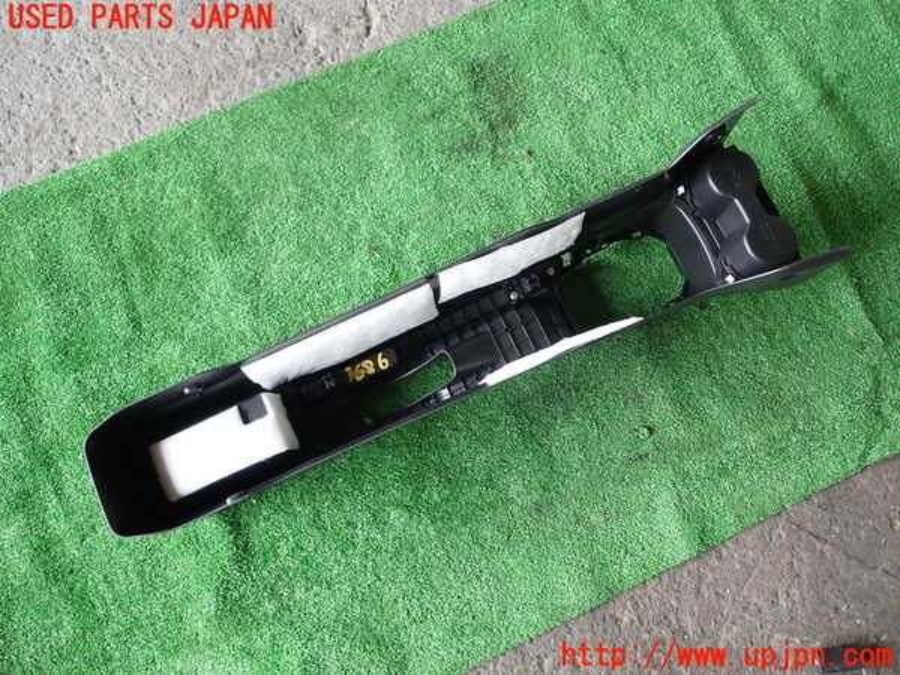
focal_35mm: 28
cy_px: 338
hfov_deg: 63.4
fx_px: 728
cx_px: 450
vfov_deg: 49.7
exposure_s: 1/60
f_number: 2.2
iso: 160
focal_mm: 5.05
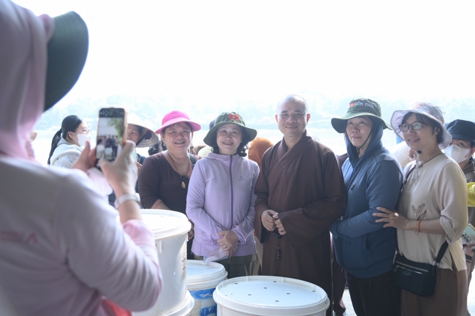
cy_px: 158
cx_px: 238
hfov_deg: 50.7
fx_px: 501
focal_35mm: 38
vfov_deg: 35.0
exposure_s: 1/1250
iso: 2000
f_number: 4
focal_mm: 38
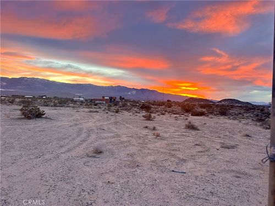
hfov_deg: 67.3
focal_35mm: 26
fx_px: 207
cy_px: 103
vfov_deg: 53.1
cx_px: 138
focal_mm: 5.7
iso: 125
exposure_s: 1/60
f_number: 1.5
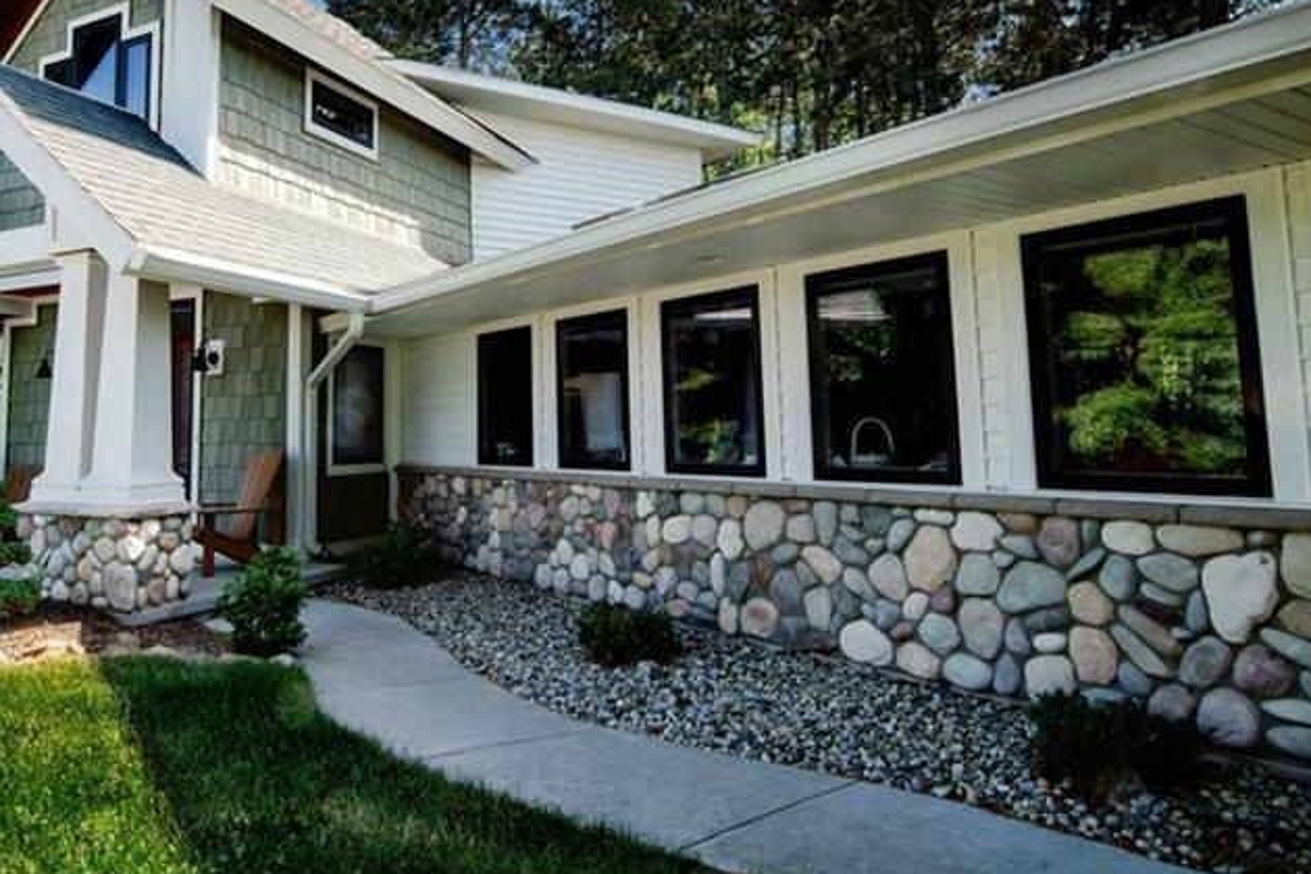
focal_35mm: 26
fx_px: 947
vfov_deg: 49.1
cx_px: 464
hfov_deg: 67.9
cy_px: 326
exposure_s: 1/20
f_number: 18
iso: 160
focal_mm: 16
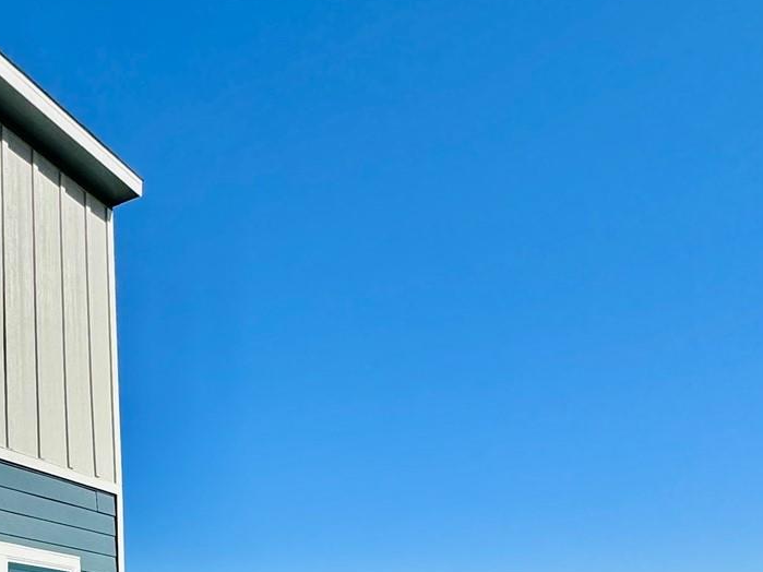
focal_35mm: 41
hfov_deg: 40.4
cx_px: 8
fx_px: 904
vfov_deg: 32.2
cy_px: 577
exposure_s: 1/3906
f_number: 2.2
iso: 40
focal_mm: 2.22
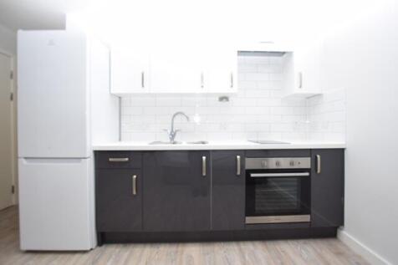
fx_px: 182
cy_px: 132
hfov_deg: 95.0
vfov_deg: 72.0
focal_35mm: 16
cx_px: 199
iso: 100
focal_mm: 11
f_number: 4
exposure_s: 1/60
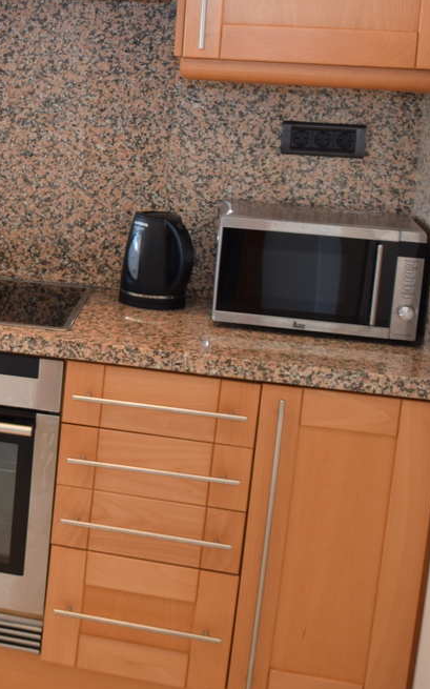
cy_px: 185
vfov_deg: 32.0
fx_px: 1182
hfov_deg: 18.2
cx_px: -226
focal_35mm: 63
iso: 400
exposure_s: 1/60
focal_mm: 18
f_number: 4
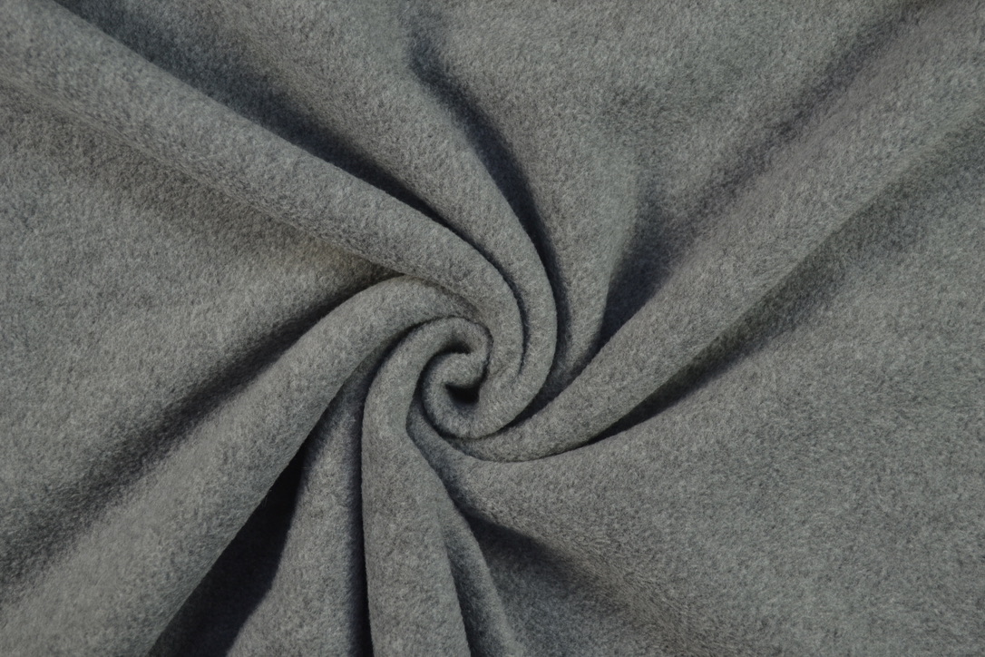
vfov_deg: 28.1
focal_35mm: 48
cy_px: 328
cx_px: 492
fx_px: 1313
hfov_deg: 41.1
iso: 100
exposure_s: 1/20
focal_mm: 32
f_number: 5.6
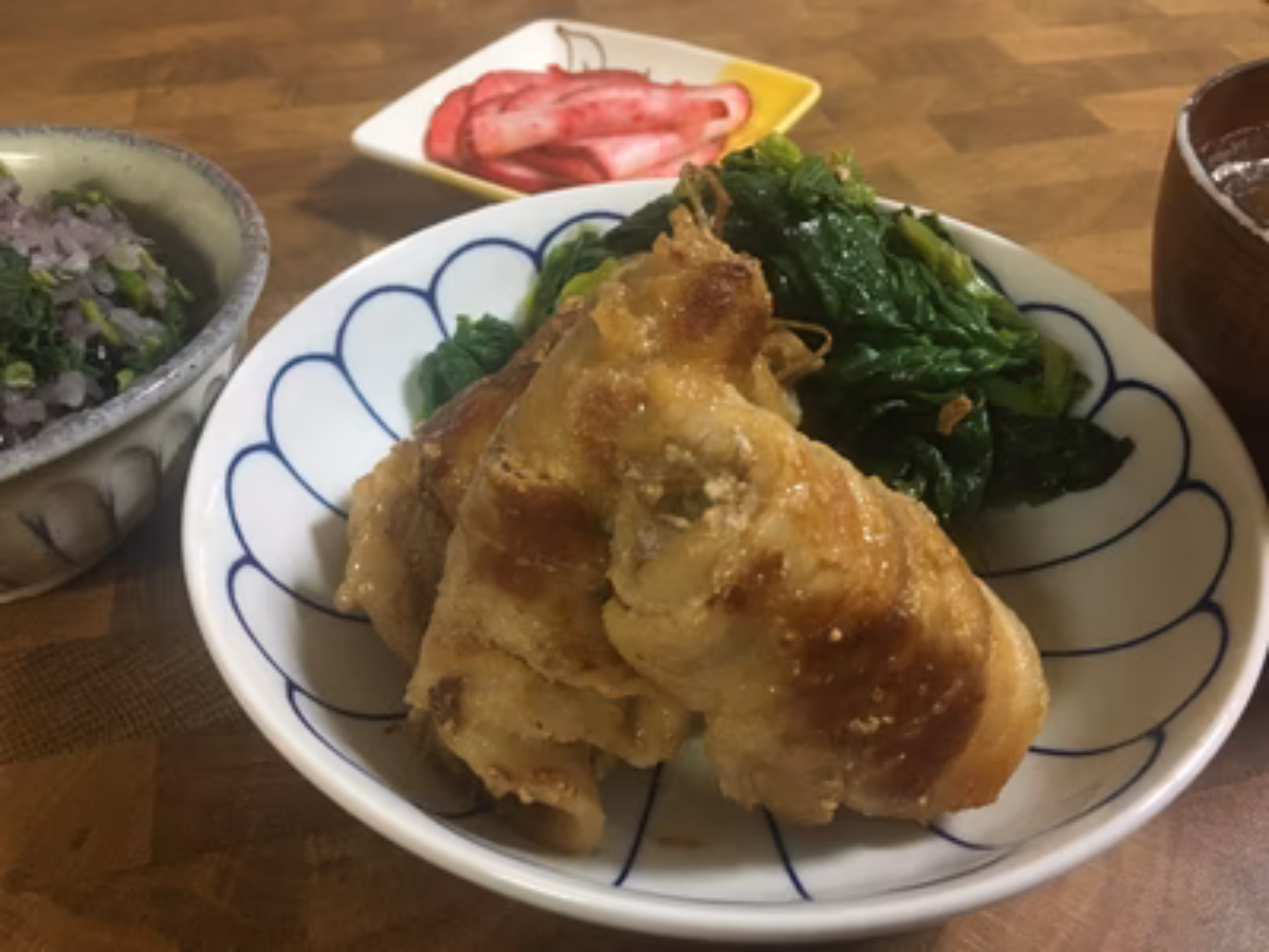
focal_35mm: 29
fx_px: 1063
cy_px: 476
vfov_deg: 48.2
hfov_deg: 61.7
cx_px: 634
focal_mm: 4.15
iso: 200
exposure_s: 1/25
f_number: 2.2
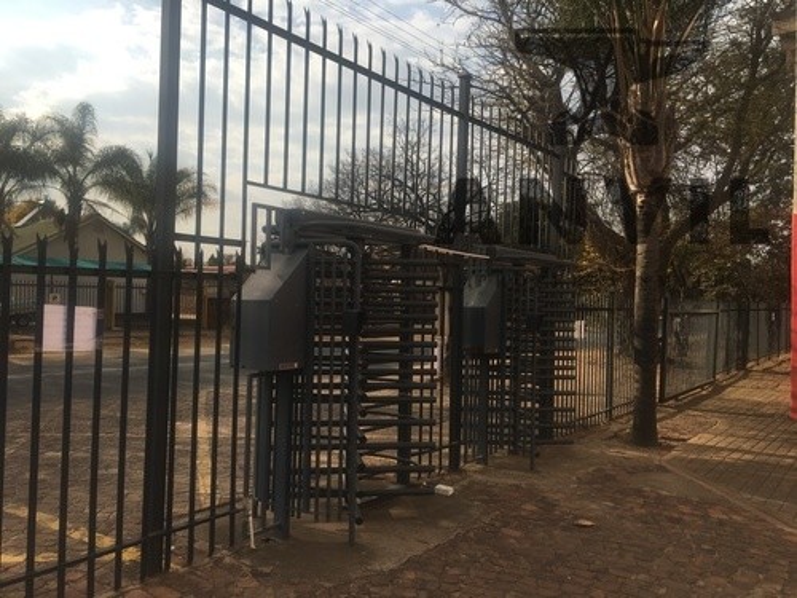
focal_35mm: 29
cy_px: 299
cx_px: 398
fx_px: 668
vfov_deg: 48.2
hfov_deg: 61.7
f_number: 2.2
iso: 25
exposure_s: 1/1068
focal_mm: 4.15
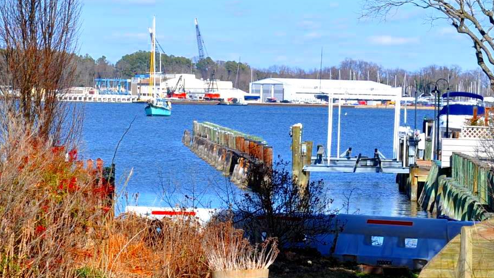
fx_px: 2556
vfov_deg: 6.2
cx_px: 286
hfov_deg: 11.0
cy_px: 180
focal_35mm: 195
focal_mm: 55
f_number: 9
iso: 200
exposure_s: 1/320
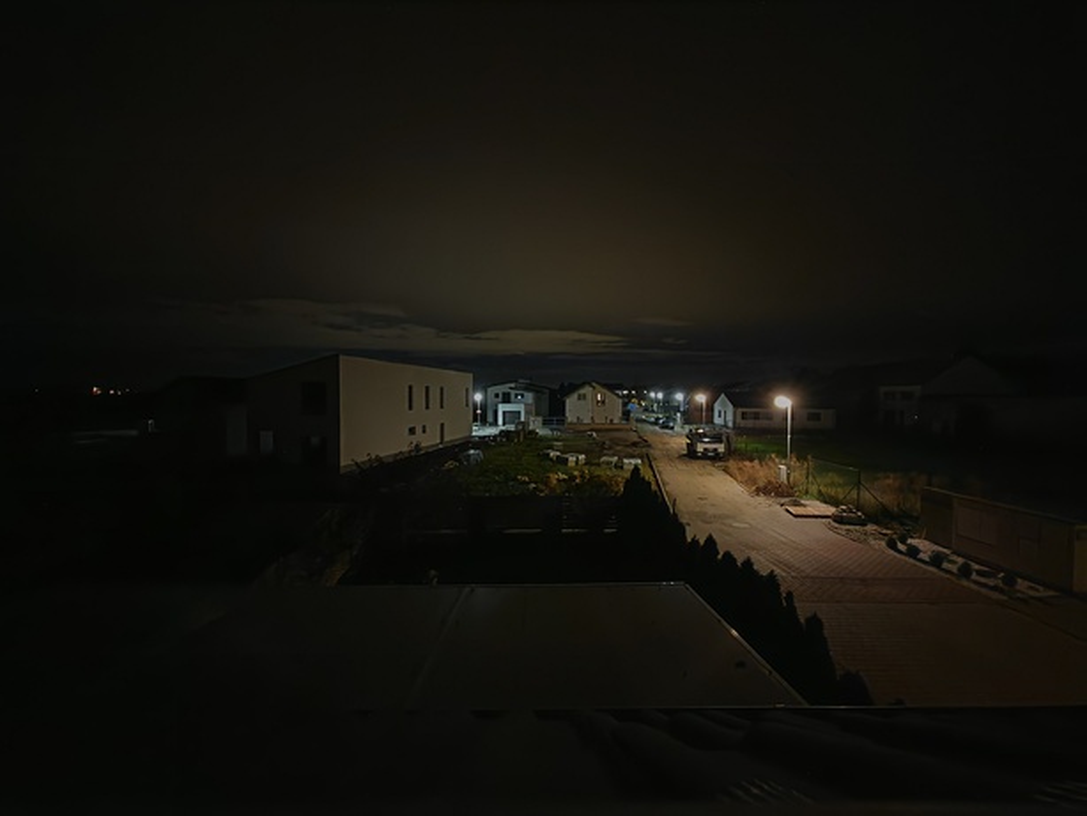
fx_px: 408
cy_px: 408
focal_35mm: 13
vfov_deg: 90.0
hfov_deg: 106.2
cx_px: 544
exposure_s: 1/2.86
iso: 1000
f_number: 2
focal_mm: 1.82
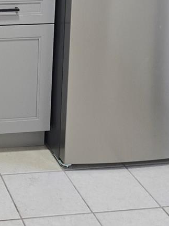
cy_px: -55
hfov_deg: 16.7
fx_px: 534
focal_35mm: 82
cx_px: -69
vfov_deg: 21.8
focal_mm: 6.3
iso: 200
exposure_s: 1/120
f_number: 1.7
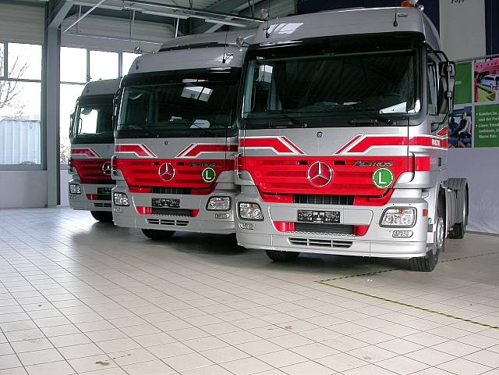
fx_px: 548
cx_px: 250
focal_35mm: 38
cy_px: 188
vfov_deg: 37.7
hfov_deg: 49.0
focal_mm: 7.85
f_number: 3.3
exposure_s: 1/62.5
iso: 100
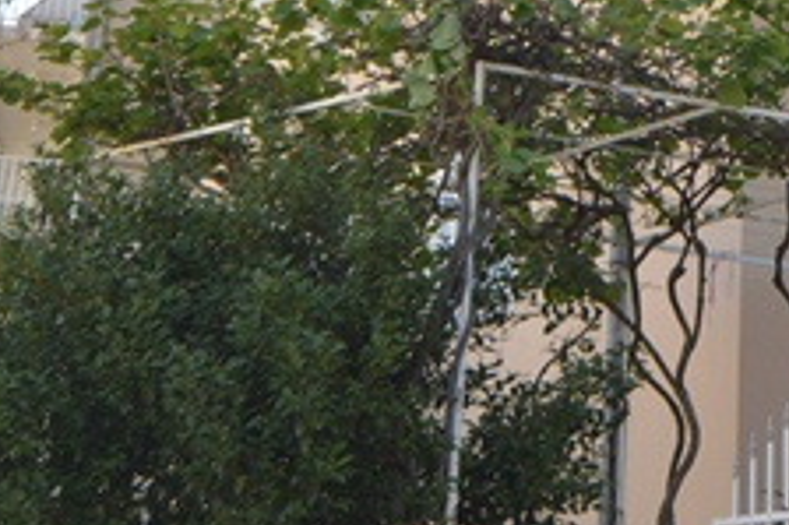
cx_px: 733
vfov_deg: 12.1
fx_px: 2343
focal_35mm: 107
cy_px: -299
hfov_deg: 18.7
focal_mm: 20
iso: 400
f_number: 8
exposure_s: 1/250
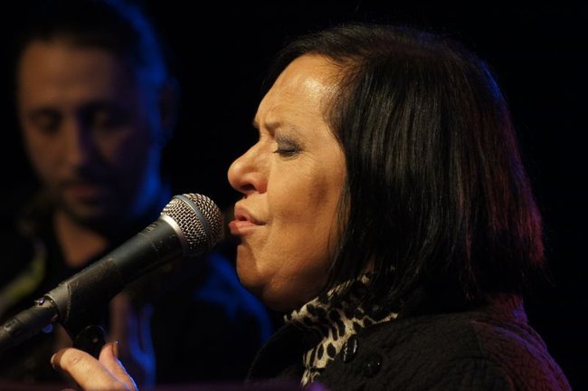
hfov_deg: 8.6
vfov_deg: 5.7
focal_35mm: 240
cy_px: 196
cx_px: 294
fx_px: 3916
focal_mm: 160
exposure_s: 1/100
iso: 1600
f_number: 5.6
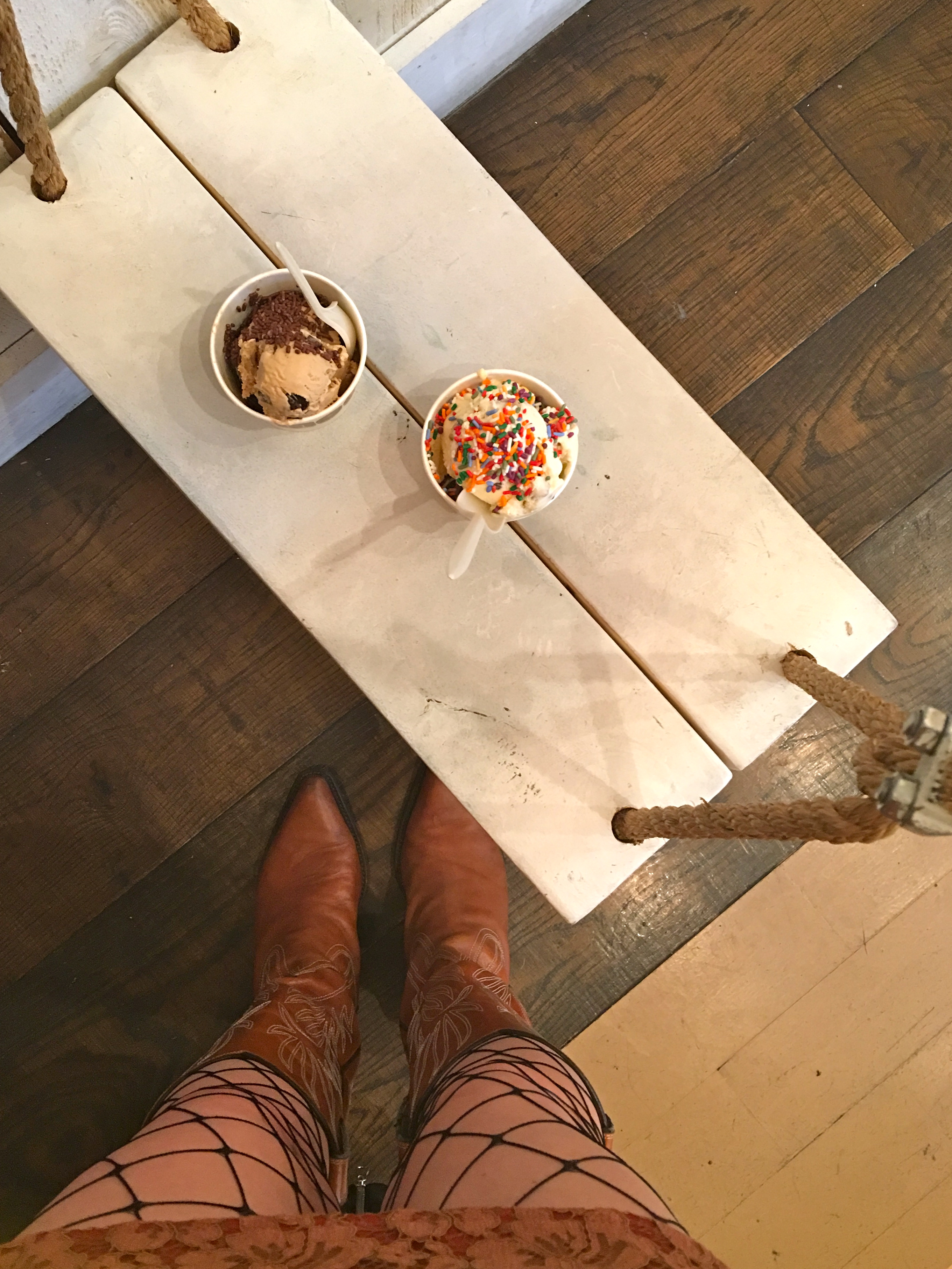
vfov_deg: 61.7
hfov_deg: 48.2
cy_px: 634
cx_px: 476
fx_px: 1063
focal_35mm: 29
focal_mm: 4.15
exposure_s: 1/8
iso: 80
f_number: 2.2
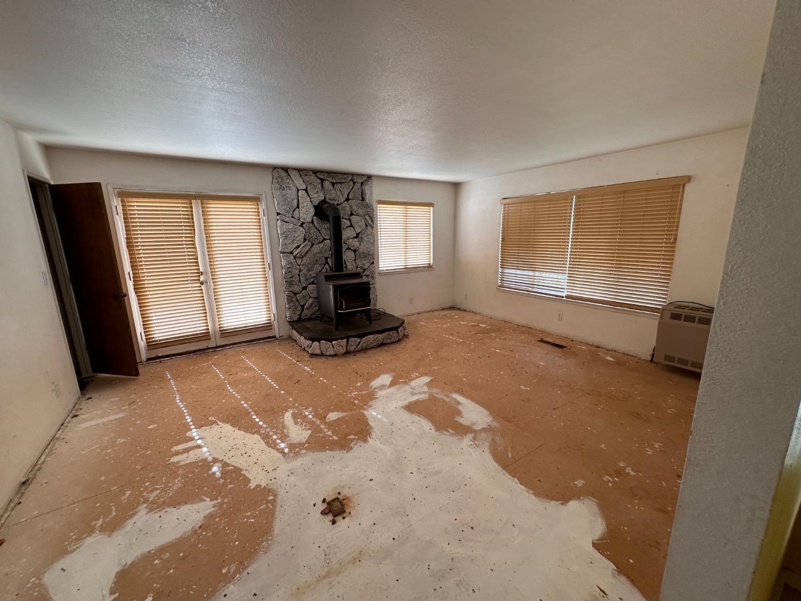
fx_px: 324
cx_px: 400
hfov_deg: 102.1
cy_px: 300
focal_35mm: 14
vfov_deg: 85.7
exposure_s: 1/99
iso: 100
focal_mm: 2.22
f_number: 2.2
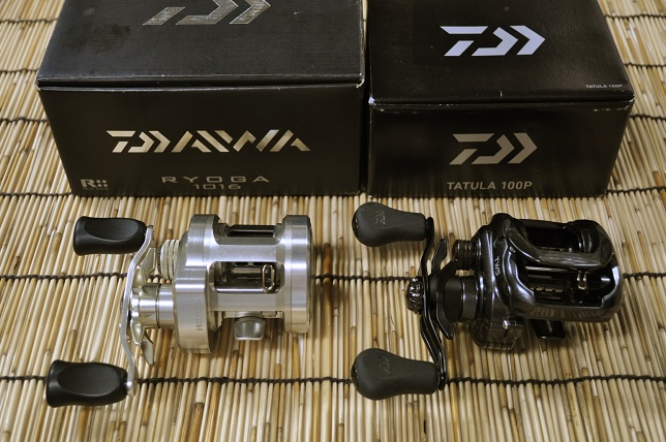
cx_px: 333
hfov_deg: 43.6
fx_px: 832
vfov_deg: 29.8
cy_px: 221
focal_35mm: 45
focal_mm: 30
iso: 800
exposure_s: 1/40
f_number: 4.5
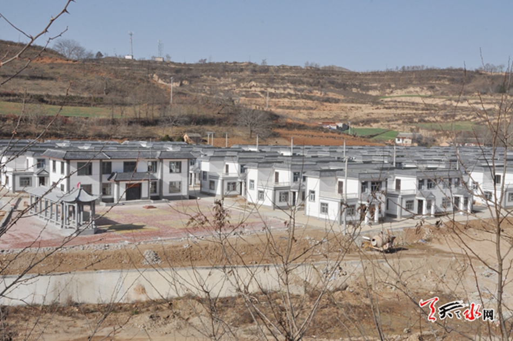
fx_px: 598
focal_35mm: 42
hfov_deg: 46.4
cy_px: 170
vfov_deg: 31.8
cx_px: 256
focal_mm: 28
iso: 320
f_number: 22
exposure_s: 1/200
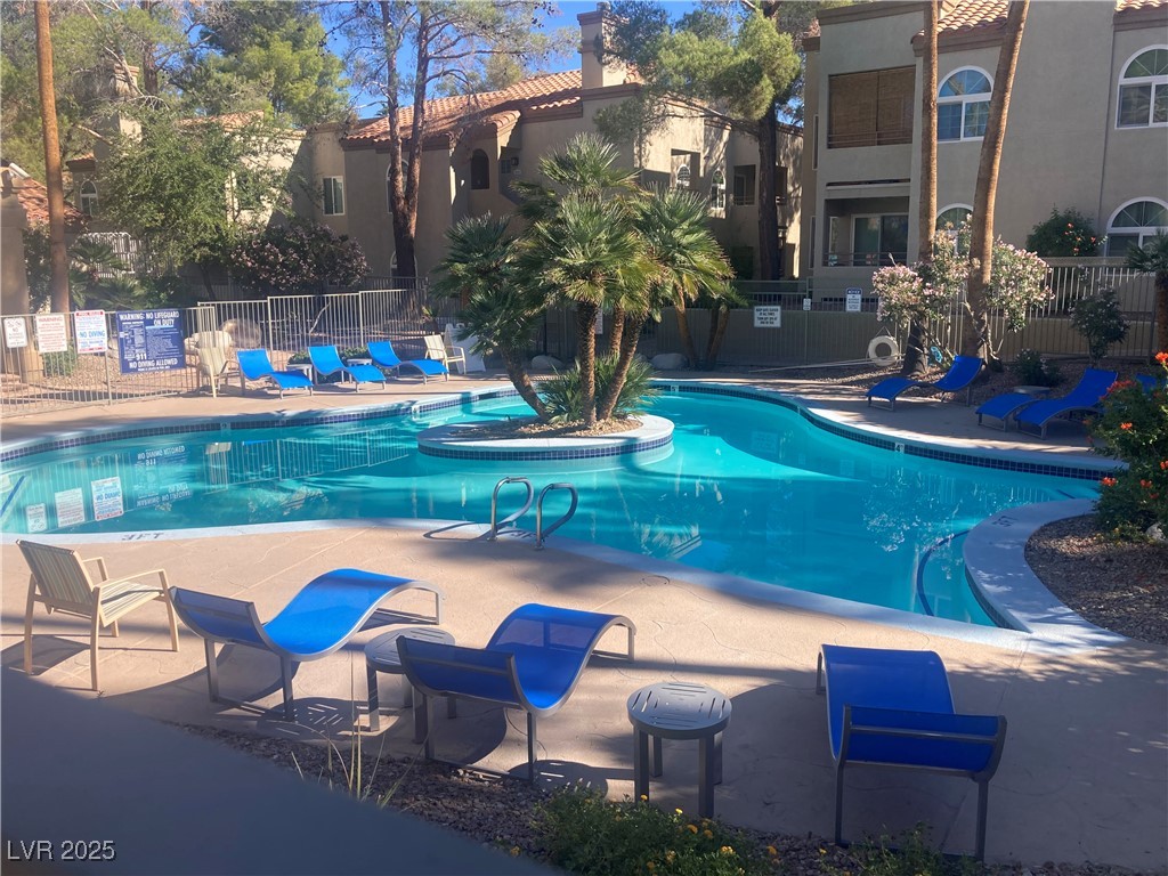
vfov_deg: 49.7
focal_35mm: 28
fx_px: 945
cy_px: 438
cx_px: 584
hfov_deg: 63.4
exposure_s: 1/1056
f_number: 1.8
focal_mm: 3.99
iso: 20
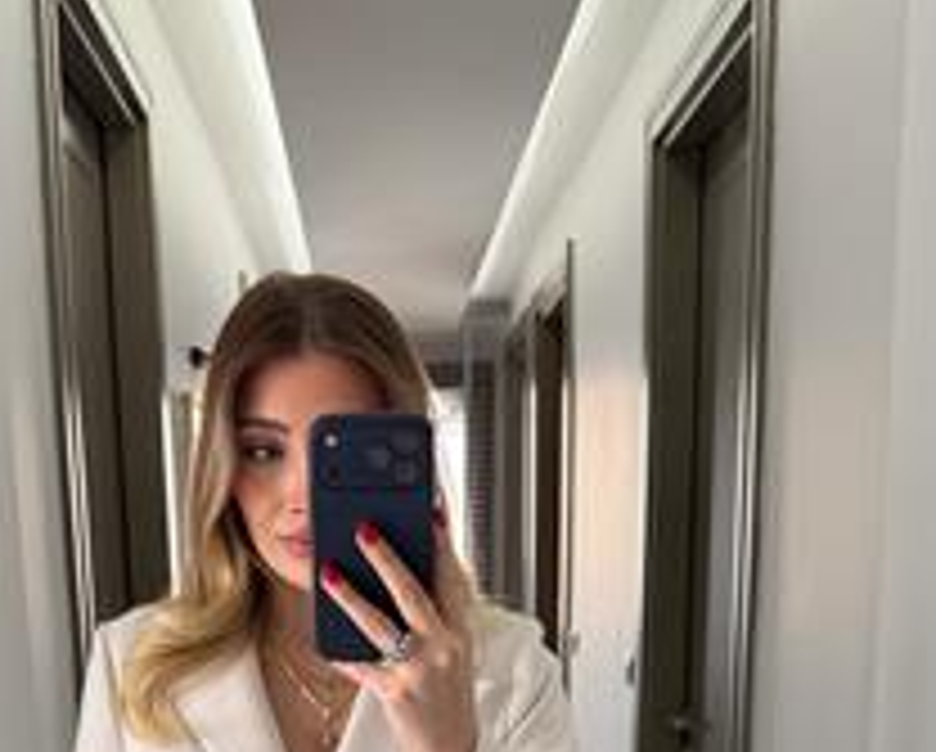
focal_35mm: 45
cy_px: 811
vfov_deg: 30.3
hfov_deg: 40.6
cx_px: 306
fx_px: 1248
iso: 200
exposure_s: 1/89
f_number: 1.78
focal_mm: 6.76
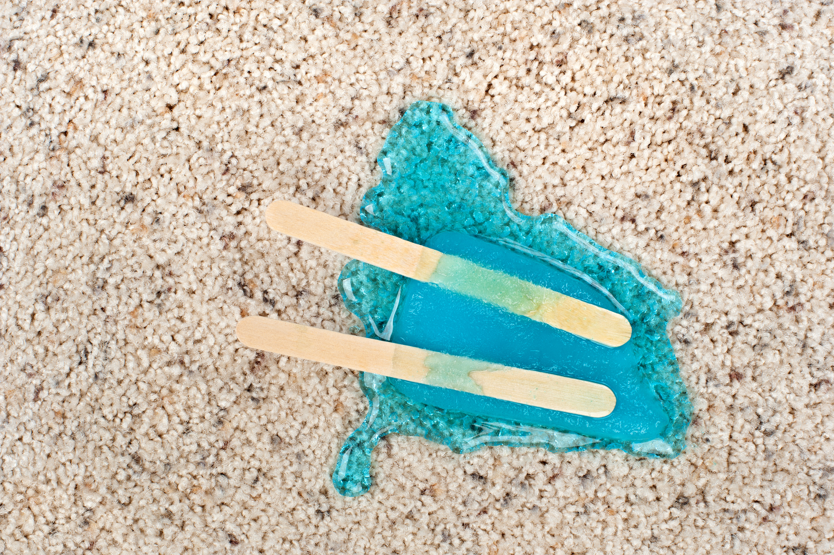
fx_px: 1158
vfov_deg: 27.0
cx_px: 417
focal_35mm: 50
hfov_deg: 39.6
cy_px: 278
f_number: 13
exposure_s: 1/200
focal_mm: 50
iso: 200
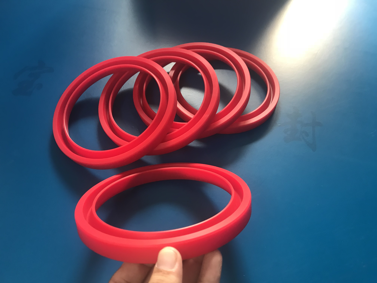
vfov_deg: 49.7
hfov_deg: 63.4
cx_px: 188
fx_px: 305
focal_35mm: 28
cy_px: 142
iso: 50
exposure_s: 1/17
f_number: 1.8
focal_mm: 3.99
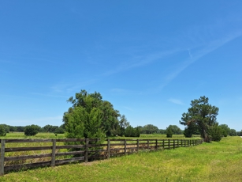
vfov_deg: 46.5
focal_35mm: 30
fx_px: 210
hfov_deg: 59.7
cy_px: 109
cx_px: 104
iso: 40
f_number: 1.8
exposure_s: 1/2088
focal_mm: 5.54
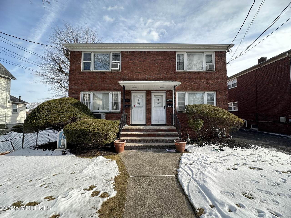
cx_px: 146
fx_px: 118
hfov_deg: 102.1
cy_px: 109
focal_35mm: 14
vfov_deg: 85.7
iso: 40
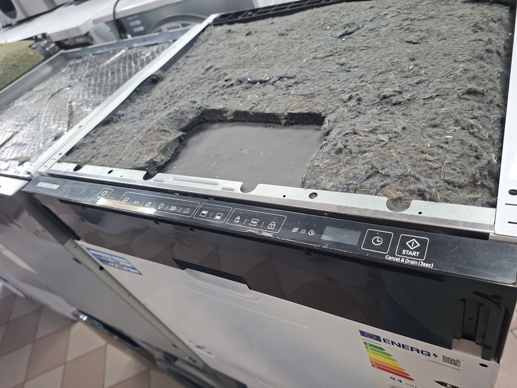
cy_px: 194
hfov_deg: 73.9
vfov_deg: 58.9
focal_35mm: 23
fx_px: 344
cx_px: 258
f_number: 1.8
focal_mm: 5.54
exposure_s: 1/50
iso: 200
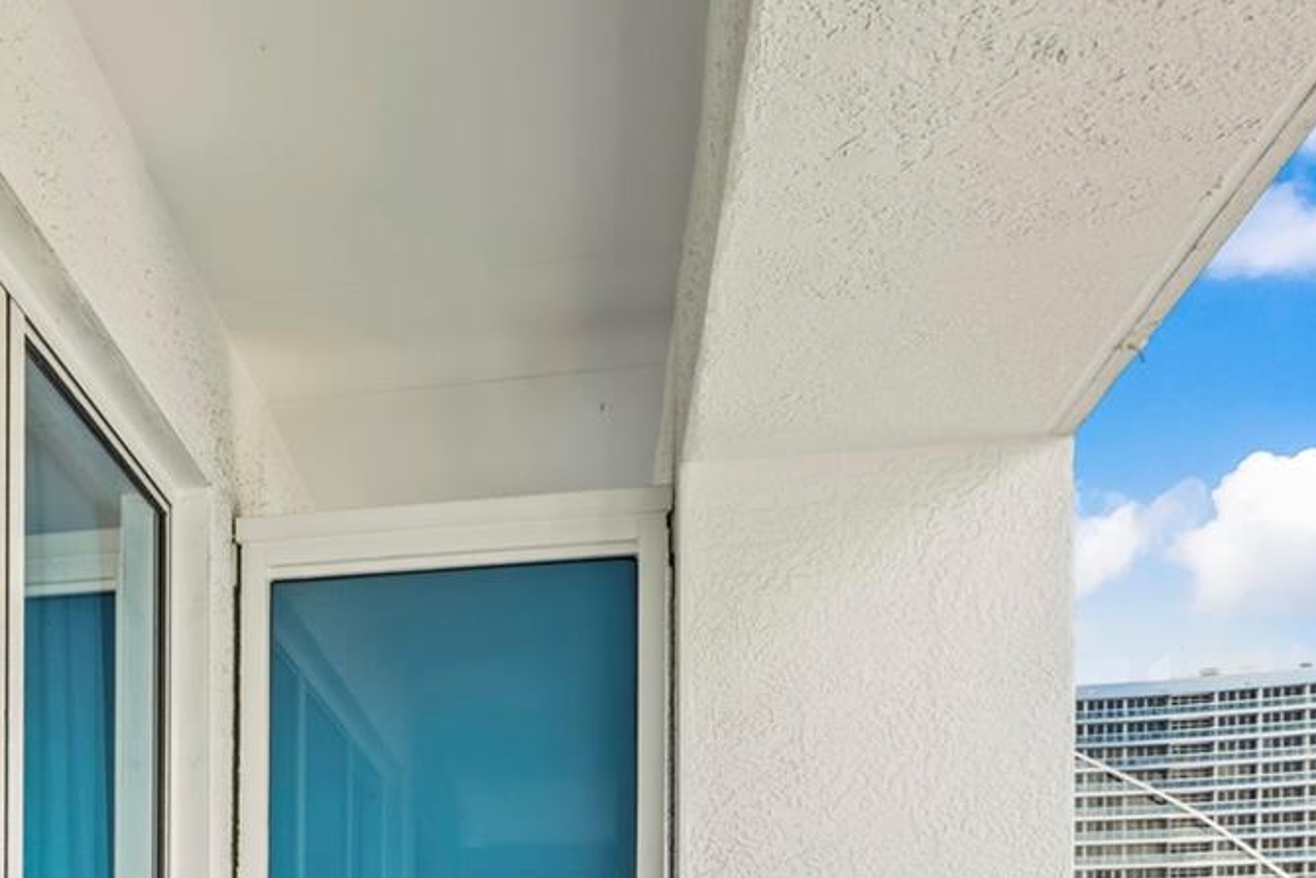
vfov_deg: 25.8
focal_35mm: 49
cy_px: 917
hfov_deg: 34.0
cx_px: -189
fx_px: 1791
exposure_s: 1/160
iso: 400
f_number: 8
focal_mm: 16
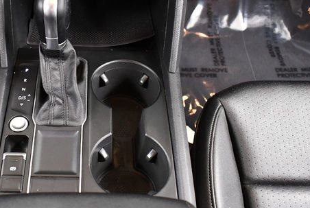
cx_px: 97
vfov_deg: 26.5
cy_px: 81
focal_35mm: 51
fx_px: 440
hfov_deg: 38.3
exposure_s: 1/60
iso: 4500
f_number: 3.5
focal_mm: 18
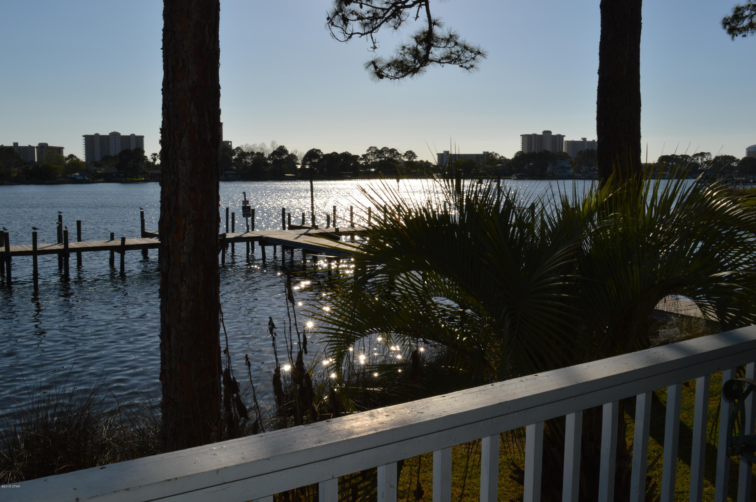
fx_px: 692
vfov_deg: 39.9
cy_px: 251
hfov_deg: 57.3
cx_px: 378
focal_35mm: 33
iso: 100
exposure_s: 1/200
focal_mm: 22
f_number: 20
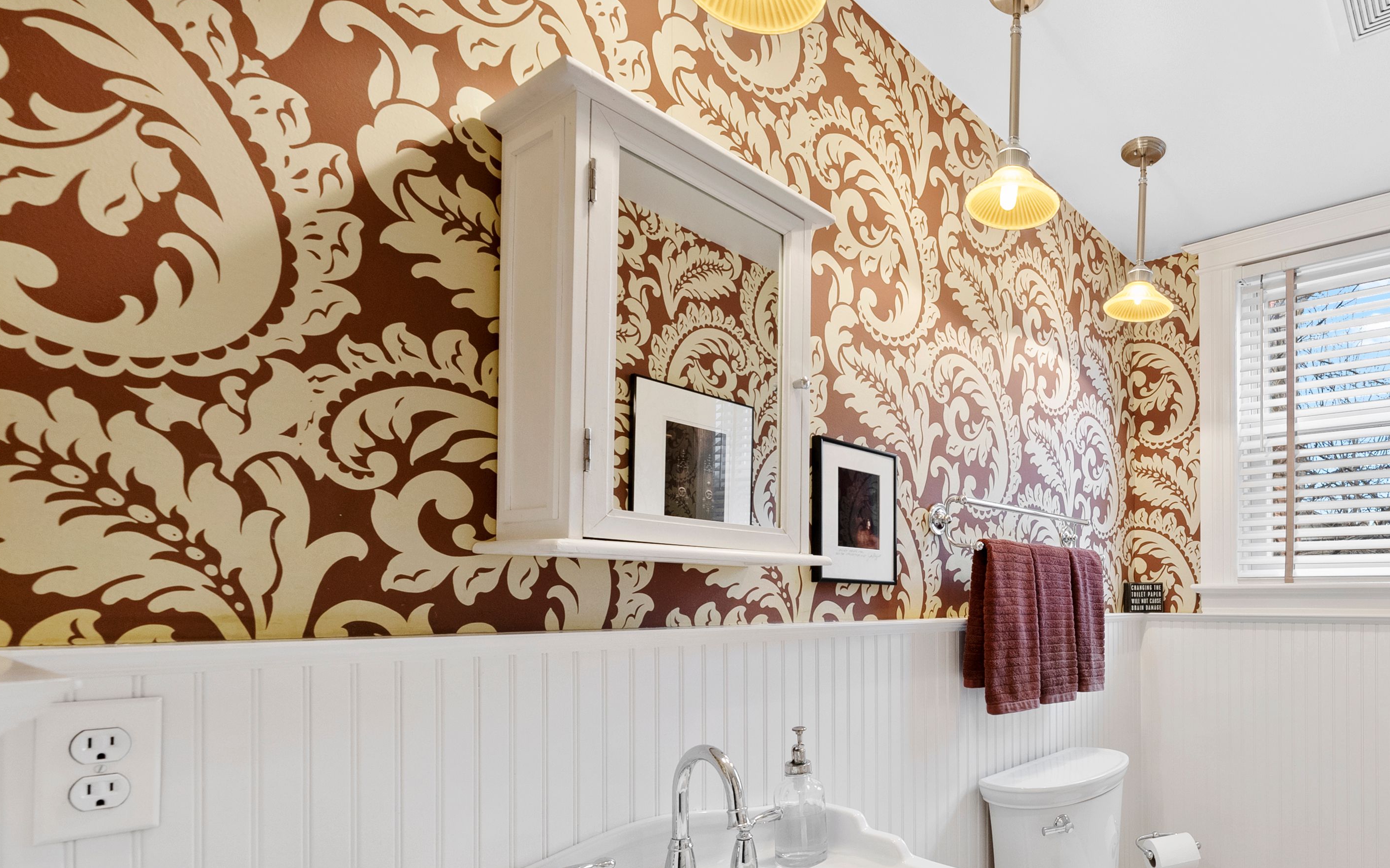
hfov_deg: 80.5
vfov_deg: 57.9
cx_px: 988
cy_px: 601
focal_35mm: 20
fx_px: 758
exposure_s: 1/8
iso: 800
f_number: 8
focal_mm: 13
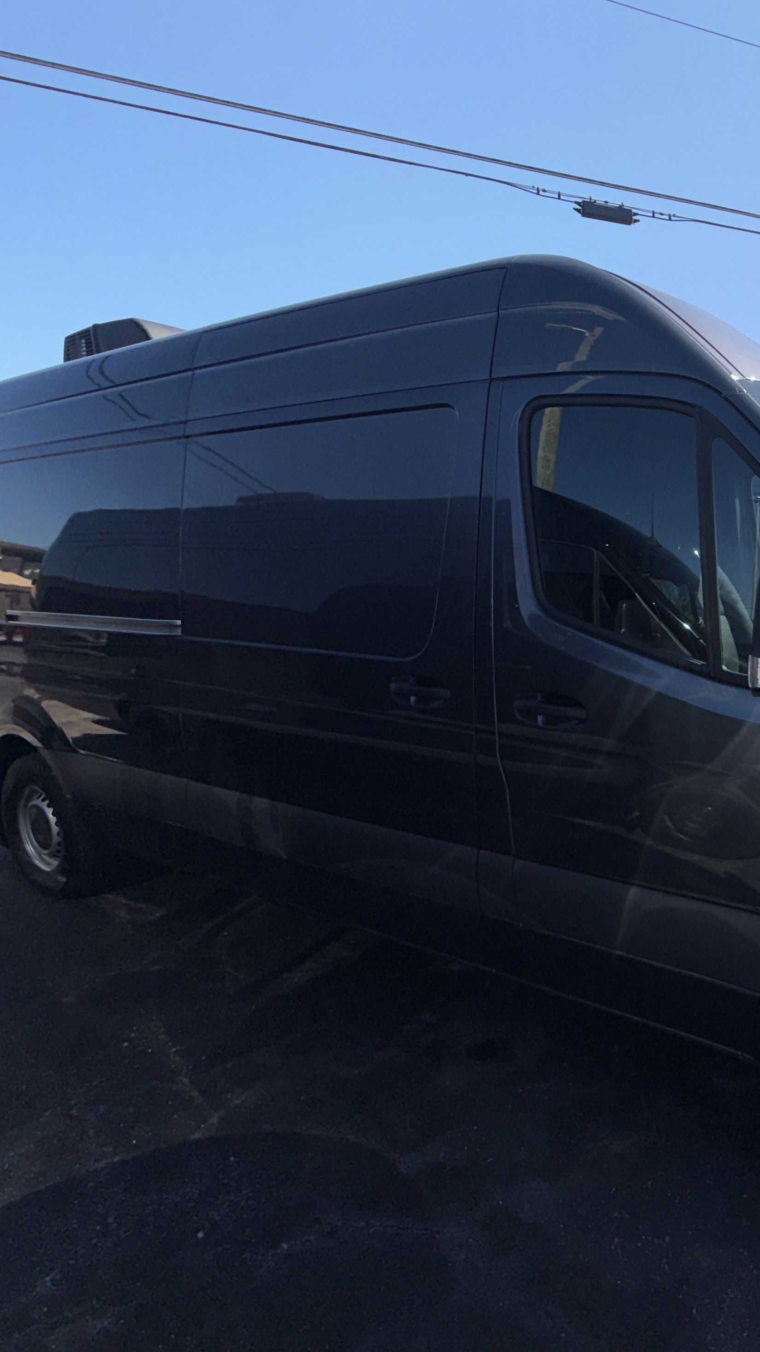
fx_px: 752
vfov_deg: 83.8
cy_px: 680
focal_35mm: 21
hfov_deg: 48.8
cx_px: 660
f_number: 2.2
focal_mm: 2.22
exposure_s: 1/1033
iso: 16
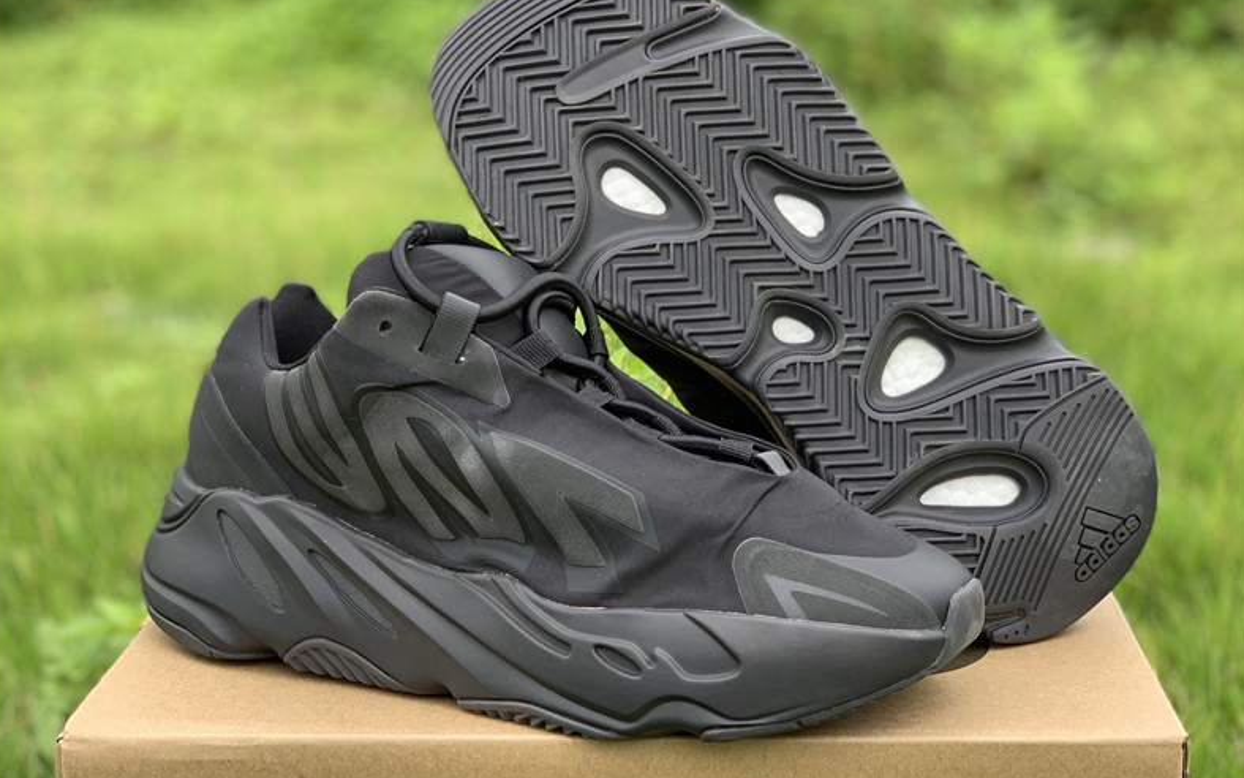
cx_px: 620
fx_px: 1899
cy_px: 383
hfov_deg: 36.3
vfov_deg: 23.1
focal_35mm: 56
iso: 20
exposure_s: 1/122
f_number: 2.4
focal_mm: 6
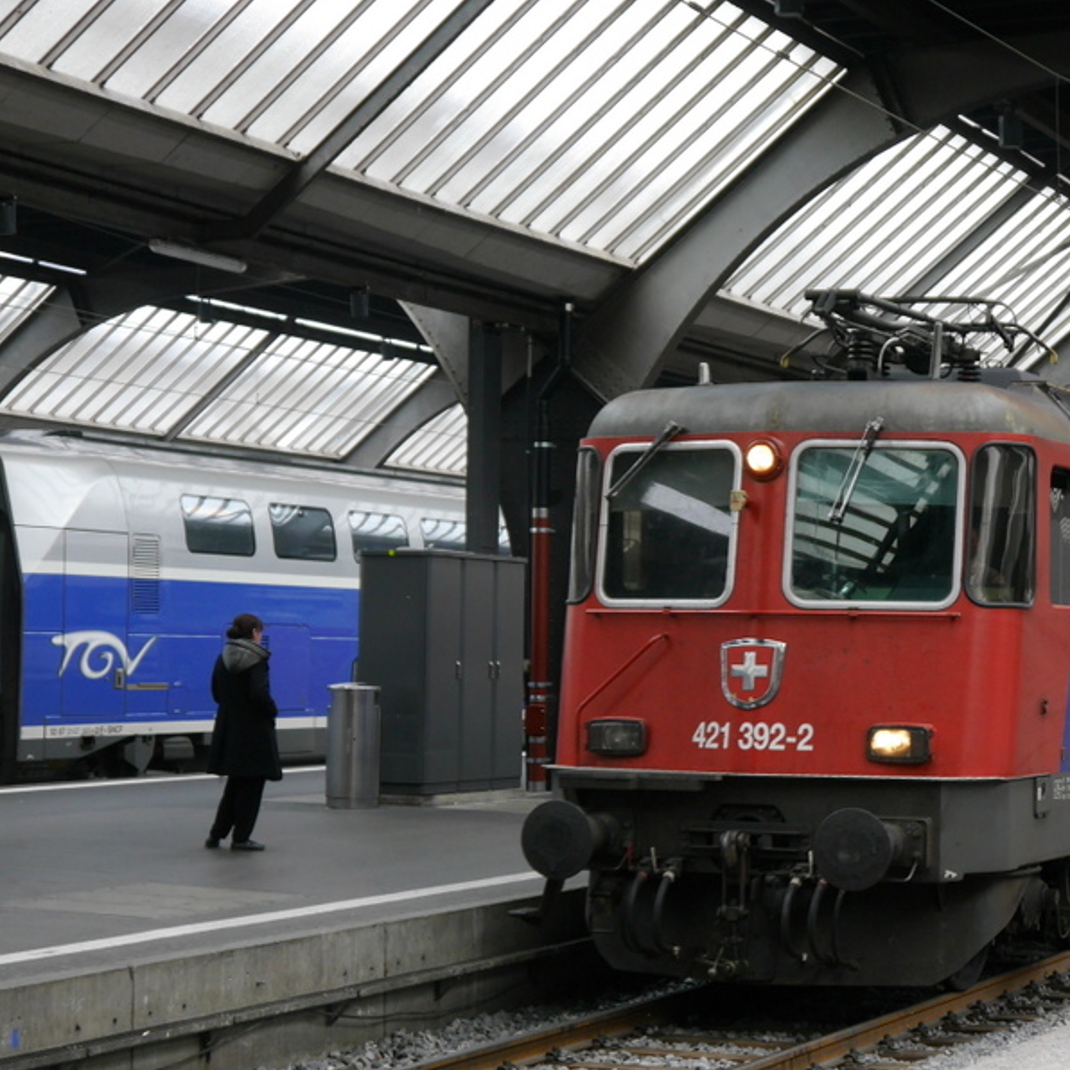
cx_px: 838
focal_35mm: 83
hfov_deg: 20.7
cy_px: 634
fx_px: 2903
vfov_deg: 20.9
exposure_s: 1/60
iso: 400
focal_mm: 28
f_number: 4.8
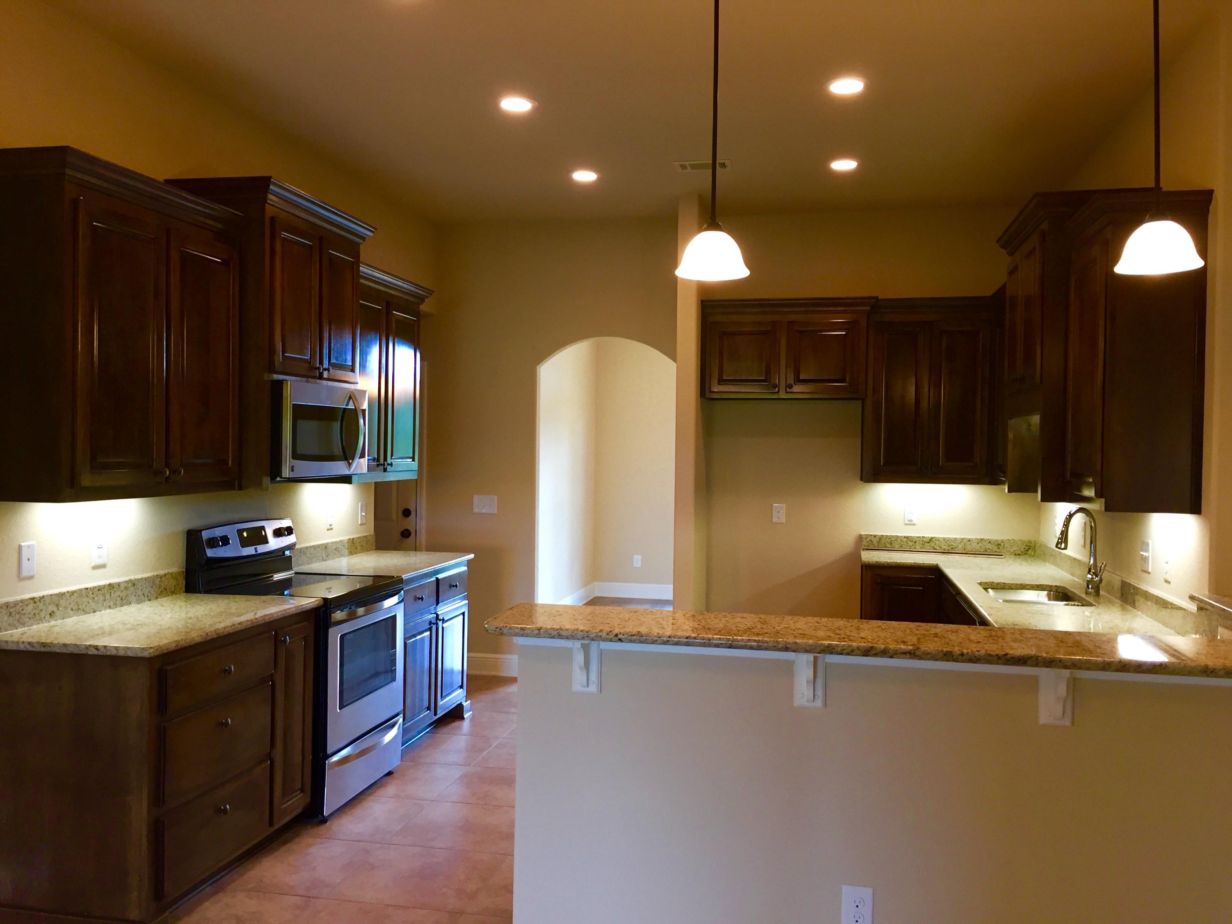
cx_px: 616
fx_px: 1032
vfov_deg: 48.2
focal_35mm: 29
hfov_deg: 61.7
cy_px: 462
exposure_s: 1/30
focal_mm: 4.15
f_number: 2.2
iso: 100
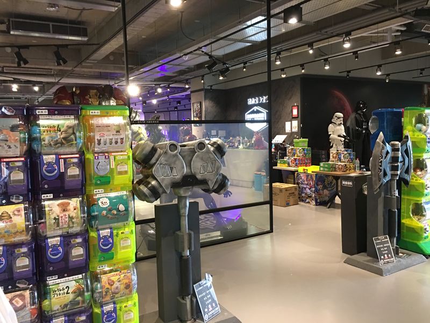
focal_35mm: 29
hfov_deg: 61.7
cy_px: 162
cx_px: 215
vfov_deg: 48.2
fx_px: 360
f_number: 2.2
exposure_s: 1/15
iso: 100
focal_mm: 4.15
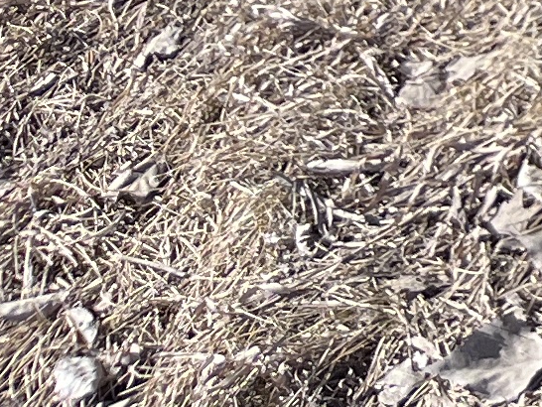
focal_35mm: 192
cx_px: 1972
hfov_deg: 7.8
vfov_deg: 6.7
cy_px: -1007
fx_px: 3008
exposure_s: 1/1372
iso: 50
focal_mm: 5.1
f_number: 1.6
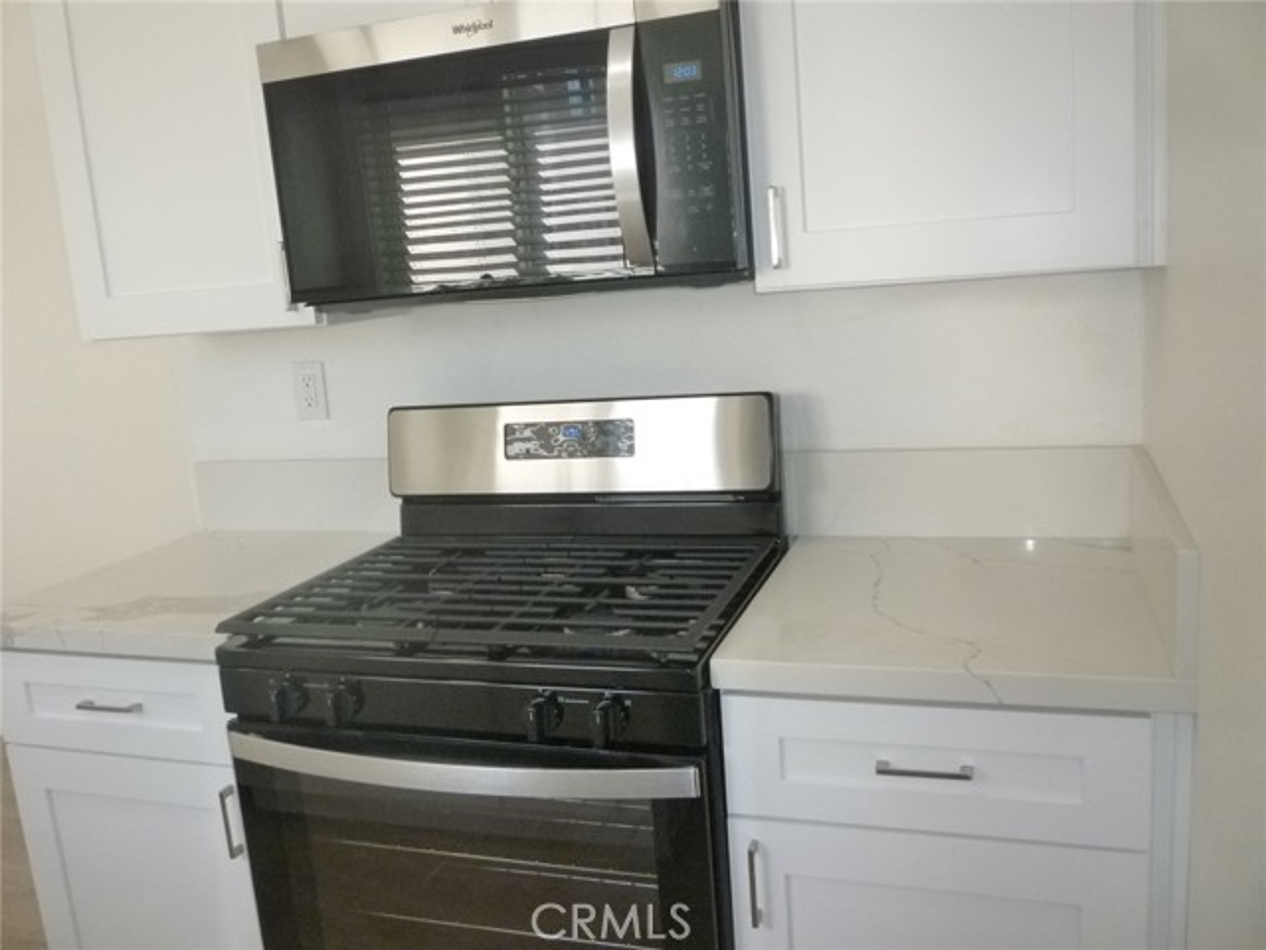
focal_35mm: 29
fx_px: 1061
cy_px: 475
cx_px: 633
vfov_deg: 48.2
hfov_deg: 61.7
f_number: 3.3
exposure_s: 1/200
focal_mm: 5.2
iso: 400
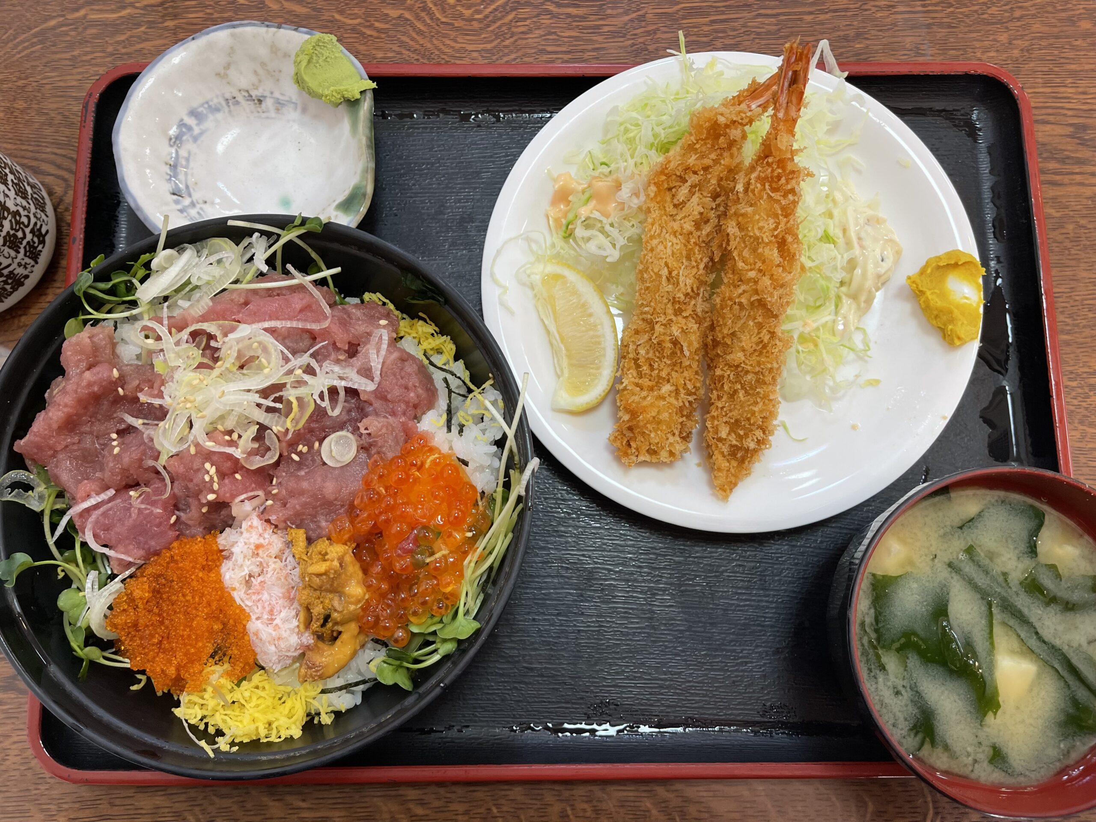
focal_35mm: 26
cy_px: 411
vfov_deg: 53.1
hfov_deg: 67.3
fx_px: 823
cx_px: 548
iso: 125
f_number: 1.6
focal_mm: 5.1
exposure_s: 1/100
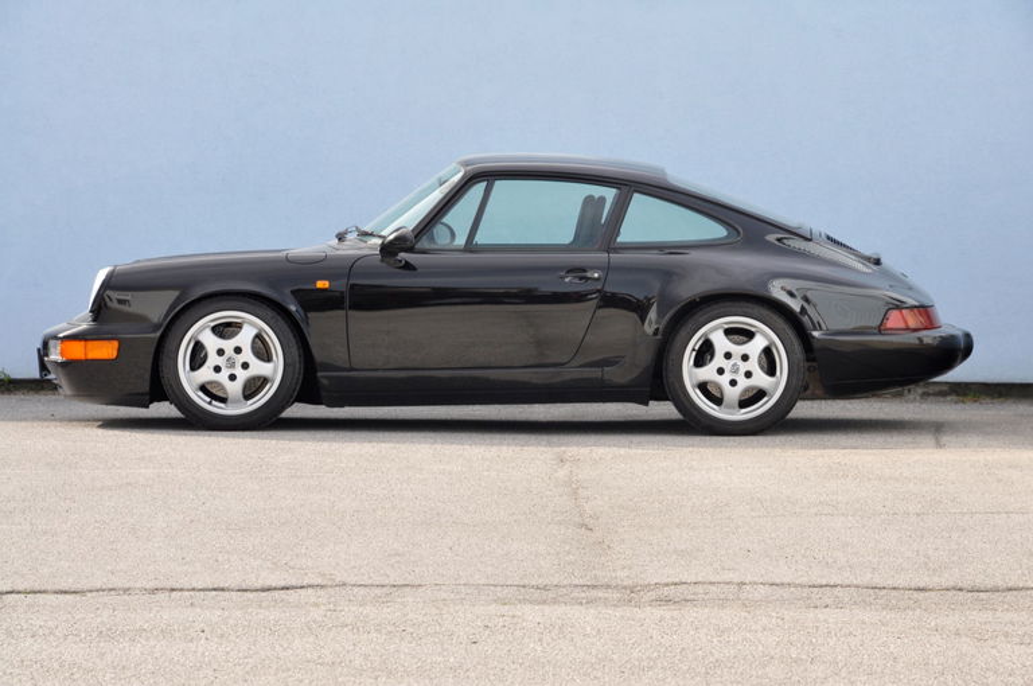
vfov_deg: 8.3
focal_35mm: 165
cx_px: 516
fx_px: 4729
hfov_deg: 12.5
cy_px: 343
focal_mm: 110
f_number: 16
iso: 500
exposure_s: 1/40
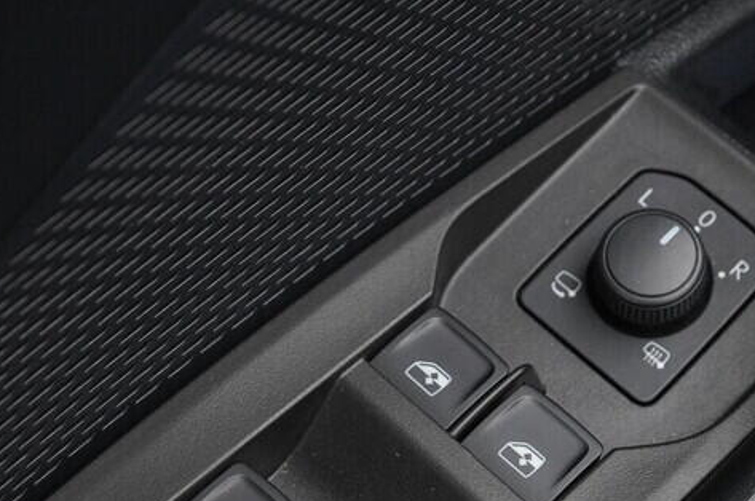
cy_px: 465
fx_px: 1634
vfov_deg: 17.2
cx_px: 410
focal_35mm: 78
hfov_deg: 26.0
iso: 2000
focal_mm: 24
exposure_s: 1/160
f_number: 5.6
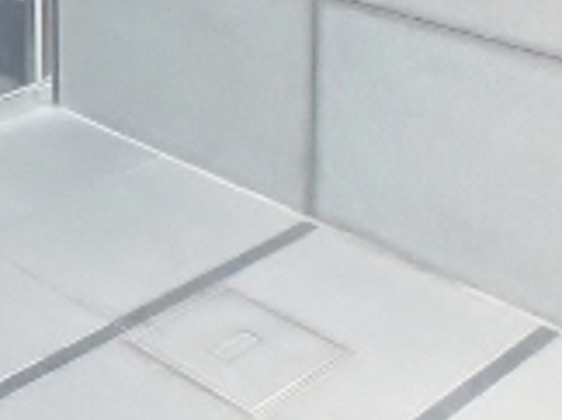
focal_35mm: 83
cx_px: -187
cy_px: -253
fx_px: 1346
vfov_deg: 15.9
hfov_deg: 21.2
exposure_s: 1/30
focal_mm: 3.7
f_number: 3.5
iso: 400
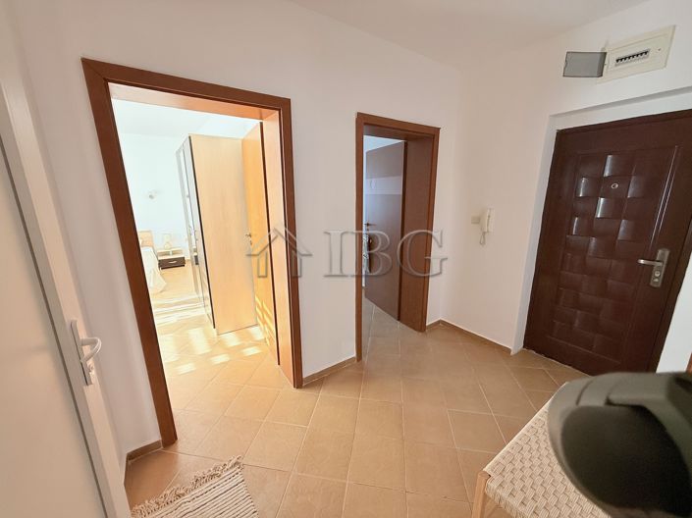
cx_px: 346
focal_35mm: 14
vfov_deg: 85.6
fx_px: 280
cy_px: 259
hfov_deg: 102.1
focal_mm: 2.22
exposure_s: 1/99
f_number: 2.2
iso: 125
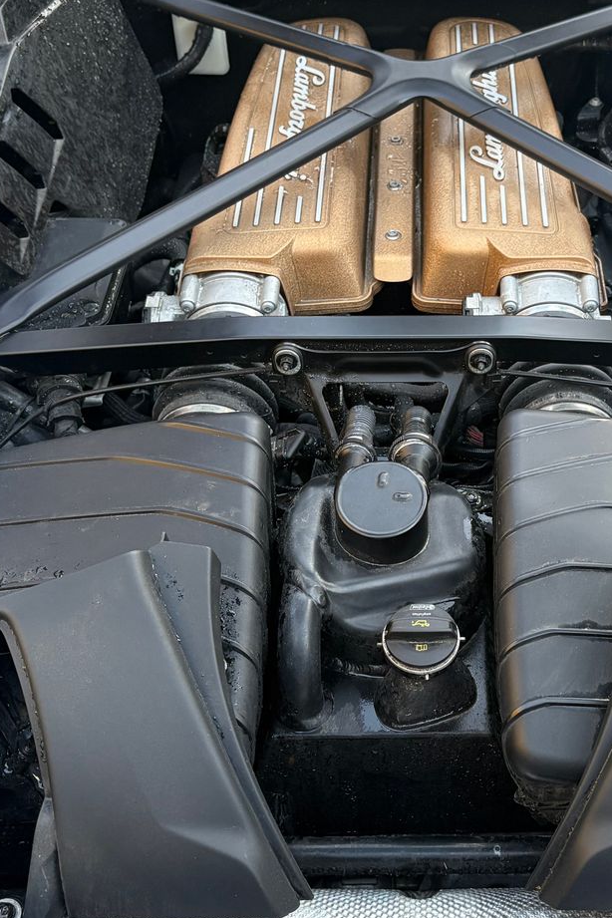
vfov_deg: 41.8
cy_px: 405
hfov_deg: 28.4
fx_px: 1198
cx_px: 423
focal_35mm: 47
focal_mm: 5.96
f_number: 1.6
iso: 160
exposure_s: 1/60
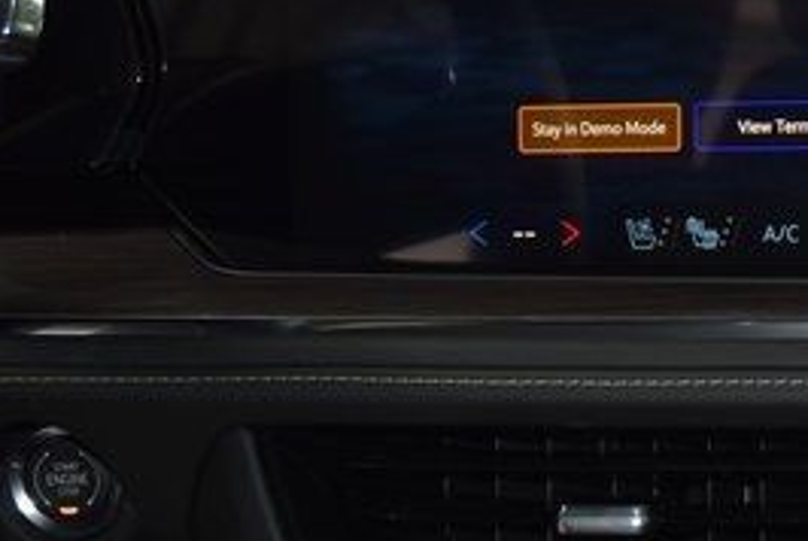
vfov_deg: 15.2
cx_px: 896
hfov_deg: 21.4
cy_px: 321
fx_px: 2027
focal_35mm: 90
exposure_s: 1/50
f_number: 3.8
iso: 560
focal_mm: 25
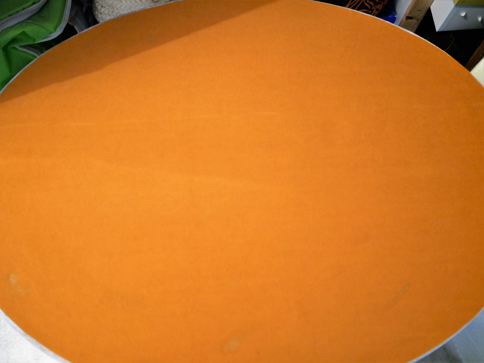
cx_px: 242
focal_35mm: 40
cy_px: 182
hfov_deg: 46.8
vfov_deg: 36.0
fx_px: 560
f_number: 1.7
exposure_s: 1/60
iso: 2000
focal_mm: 20
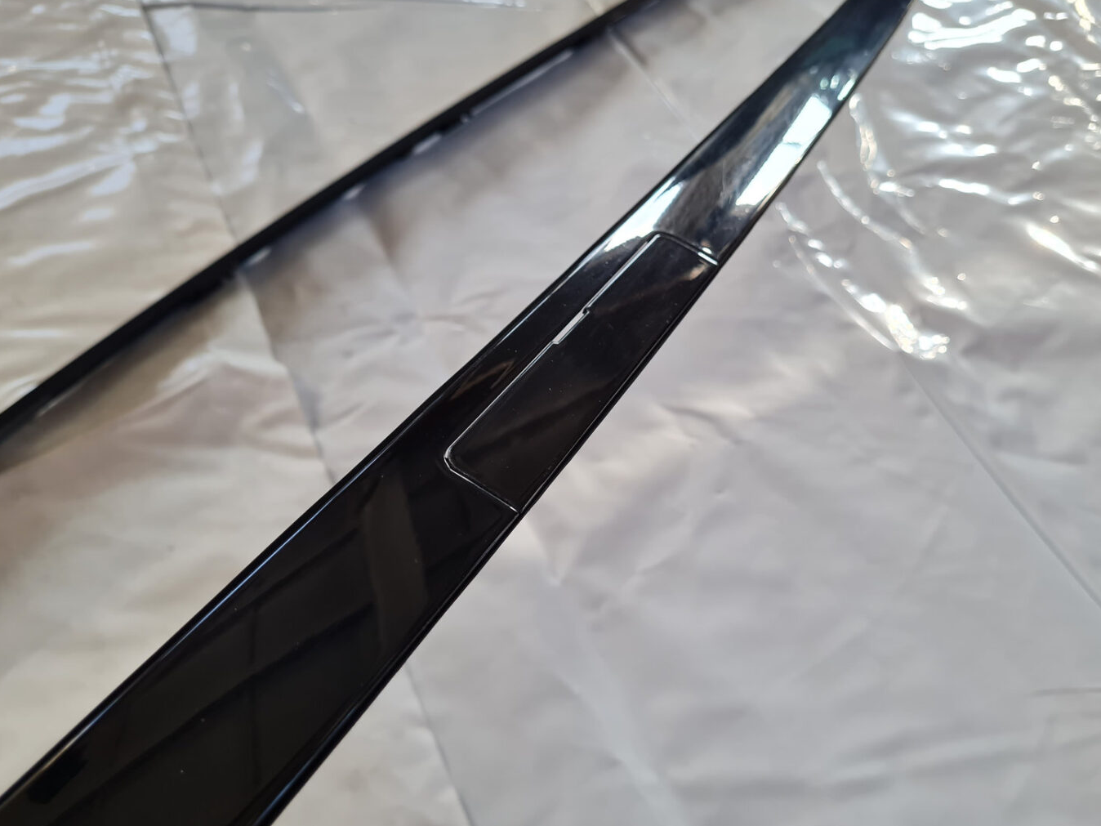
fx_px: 859
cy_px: 411
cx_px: 569
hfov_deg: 65.3
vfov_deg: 51.4
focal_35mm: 27
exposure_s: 1/120
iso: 100
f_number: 1.8
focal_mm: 5.4
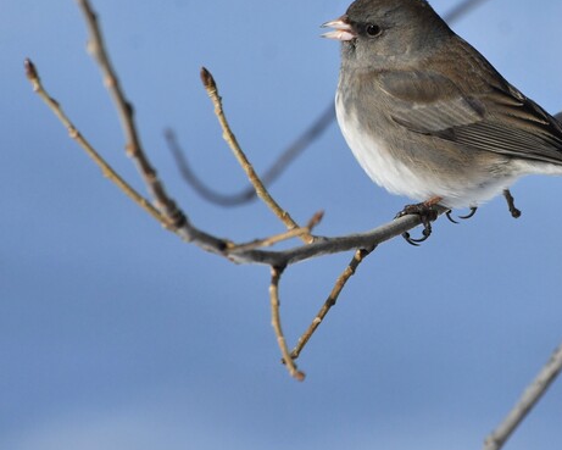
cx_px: 390
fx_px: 9350
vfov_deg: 2.8
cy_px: 142
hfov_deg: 3.4
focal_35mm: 562
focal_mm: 230
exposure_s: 1/3200
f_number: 8
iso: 800
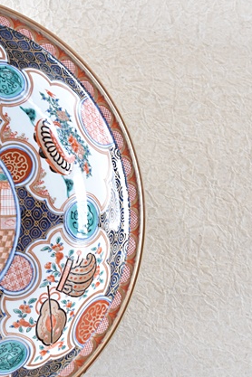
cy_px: 219
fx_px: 1449
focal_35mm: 138
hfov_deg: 9.7
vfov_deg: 14.9
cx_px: -78
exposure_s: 1/4
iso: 400
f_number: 5.6
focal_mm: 48
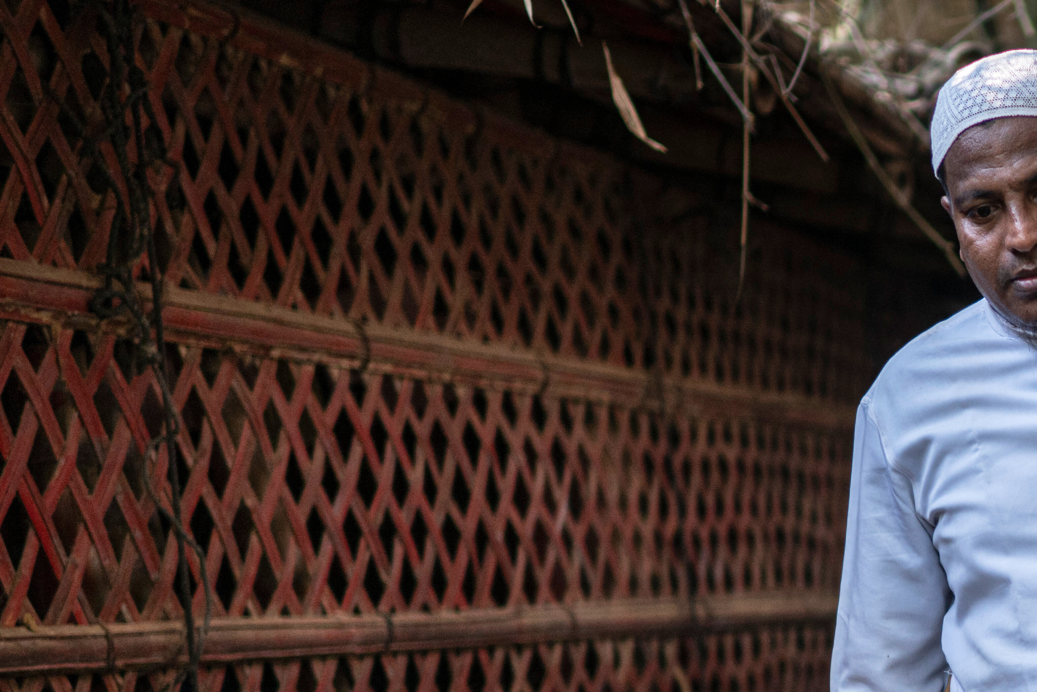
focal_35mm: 92
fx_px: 2650
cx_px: 1315
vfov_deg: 14.7
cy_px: 605
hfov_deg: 20.4
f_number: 1.4
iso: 250
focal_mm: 35
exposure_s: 1/1250
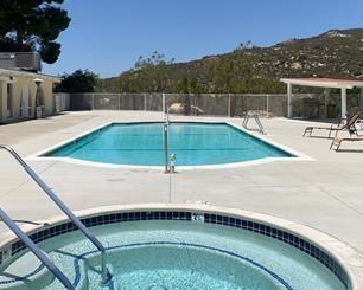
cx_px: 159
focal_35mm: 53
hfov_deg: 35.3
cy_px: 107
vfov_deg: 28.5
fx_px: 570
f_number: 1.8
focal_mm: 4.25
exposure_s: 1/4098
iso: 25
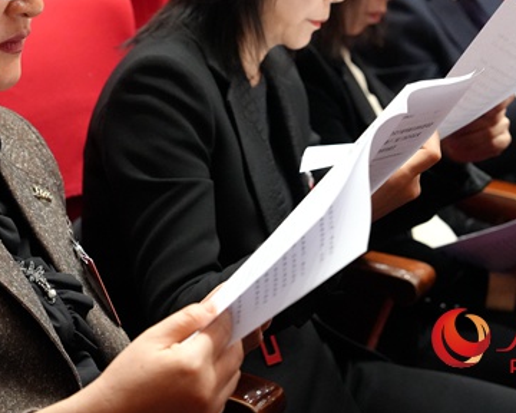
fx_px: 1848
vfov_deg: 12.6
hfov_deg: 15.9
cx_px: 228
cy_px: 35
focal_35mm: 121
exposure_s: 1/160
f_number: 4
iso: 6400
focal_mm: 58
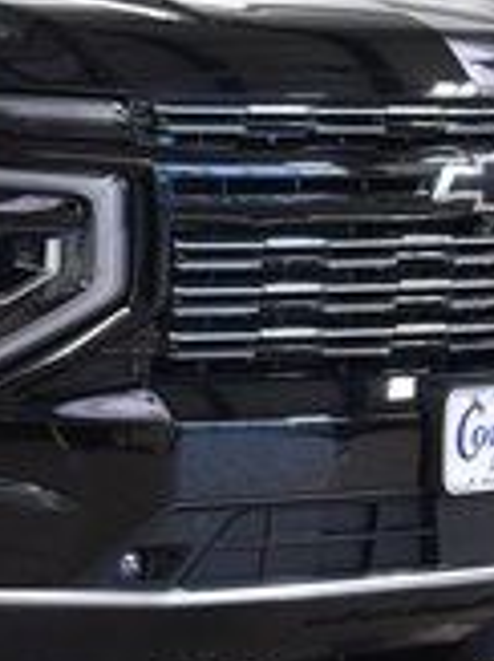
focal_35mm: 204
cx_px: -433
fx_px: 3887
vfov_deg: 9.7
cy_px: 152
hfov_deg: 7.1
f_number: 5
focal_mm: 36
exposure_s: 1/60
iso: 1600
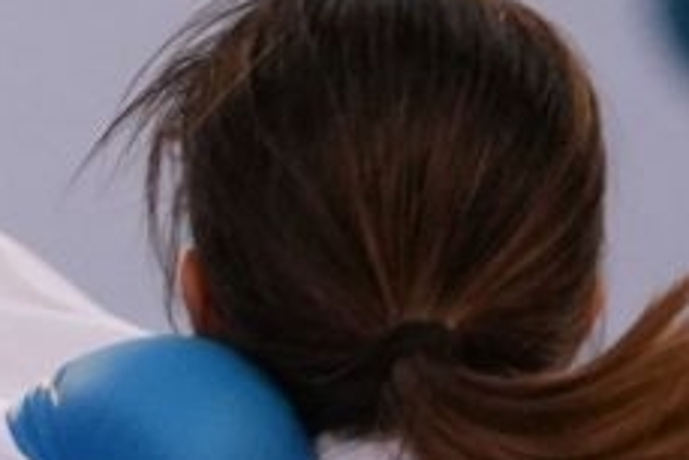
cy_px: 1296
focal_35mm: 2358
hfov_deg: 0.9
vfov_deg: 0.6
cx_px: -788
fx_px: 45156
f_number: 2.8
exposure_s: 1/1000
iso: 1600
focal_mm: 200
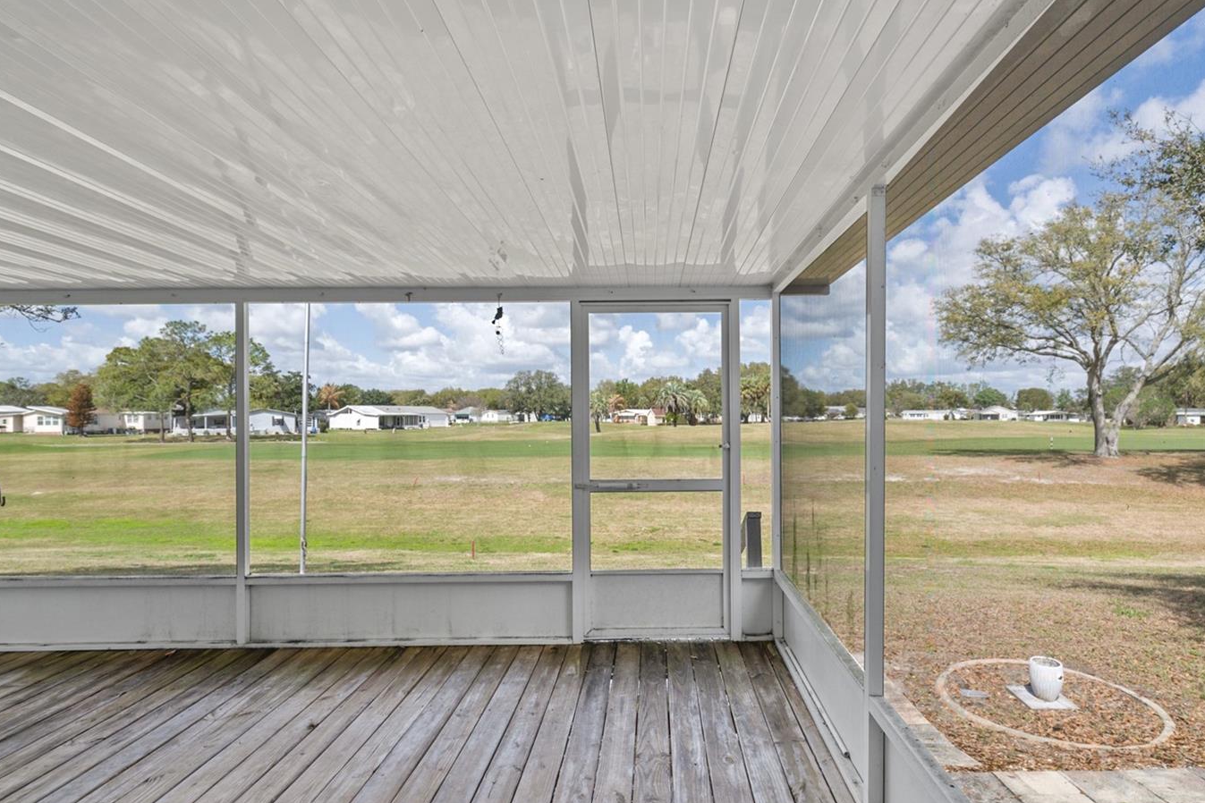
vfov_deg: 64.5
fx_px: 636
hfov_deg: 86.7
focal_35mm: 19
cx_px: 652
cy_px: 417
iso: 160
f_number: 8
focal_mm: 16
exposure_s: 1/25
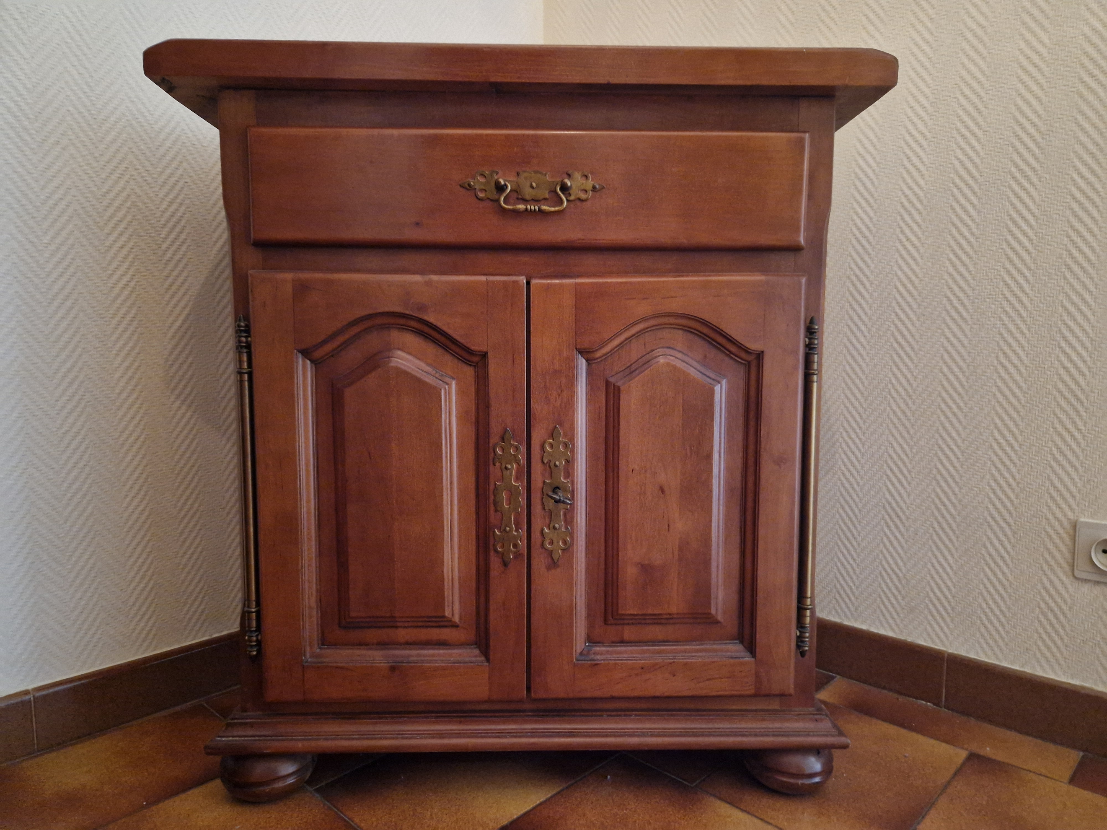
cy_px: 415
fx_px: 736
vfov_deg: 58.9
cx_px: 554
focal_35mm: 23
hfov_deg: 73.9
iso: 1250
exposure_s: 1/25
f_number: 1.8
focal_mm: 5.4
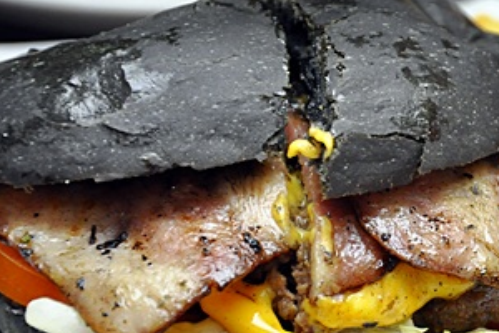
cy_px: 223
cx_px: 472
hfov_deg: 9.0
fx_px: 3146
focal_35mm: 227
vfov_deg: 6.1
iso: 800
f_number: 5.3
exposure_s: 1/100
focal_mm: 70
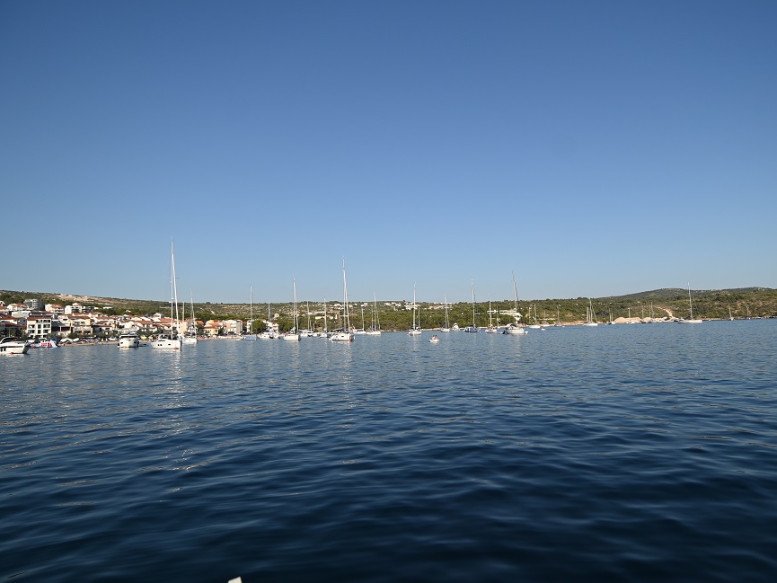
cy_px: 288
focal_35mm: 20
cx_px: 439
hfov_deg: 81.3
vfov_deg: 66.0
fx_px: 449
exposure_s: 1/1250
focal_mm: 12
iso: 100
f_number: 4.5
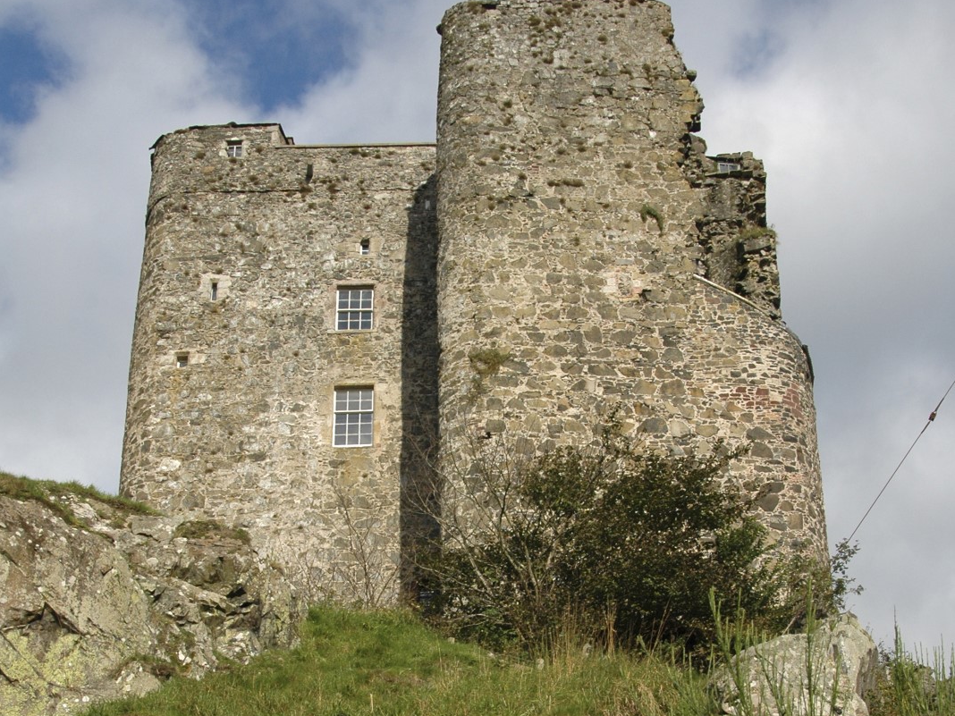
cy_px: 520
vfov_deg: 25.4
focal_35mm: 57
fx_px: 1573
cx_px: 481
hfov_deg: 33.8
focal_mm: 26
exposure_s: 1/320
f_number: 10
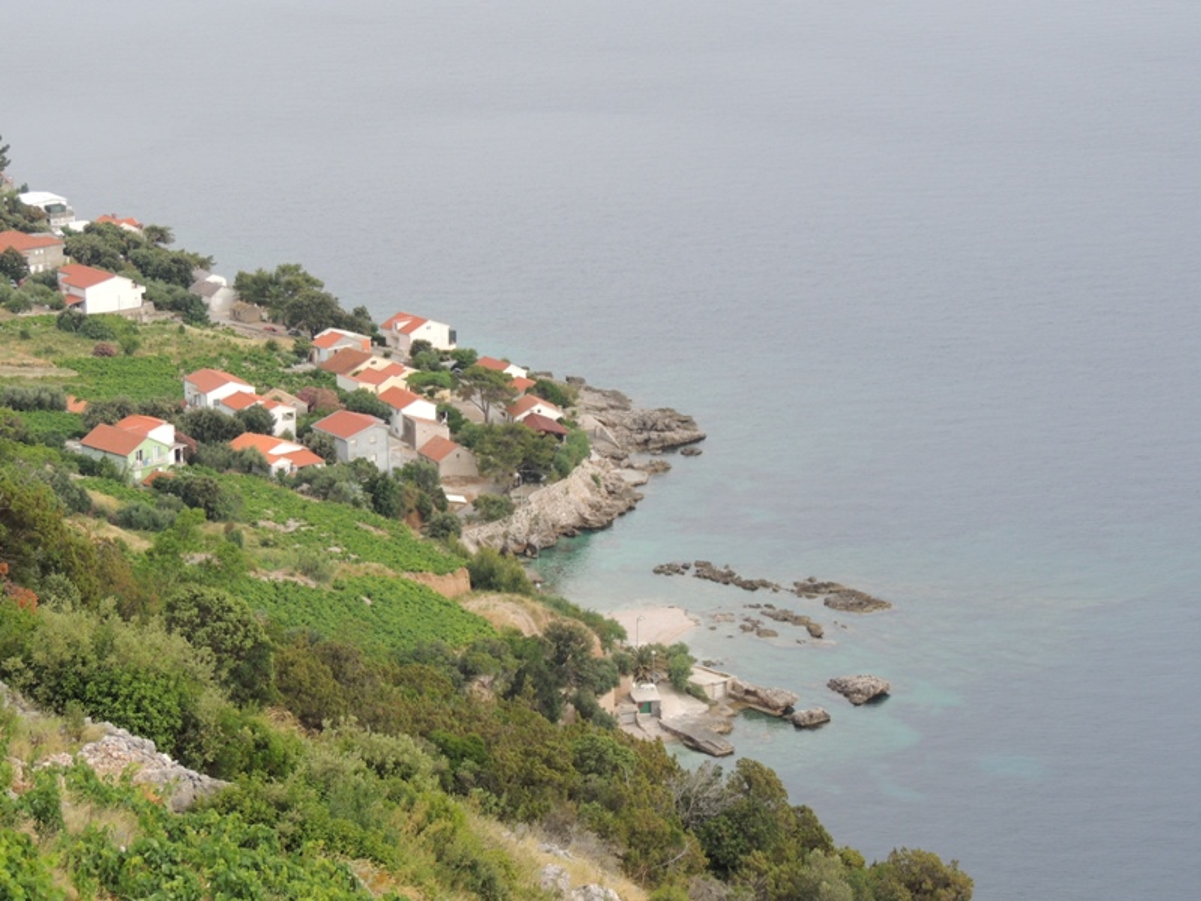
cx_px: 600
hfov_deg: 16.4
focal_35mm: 120
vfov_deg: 12.3
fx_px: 4163
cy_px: 450
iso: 200
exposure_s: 1/250
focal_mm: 21.4
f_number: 4.8
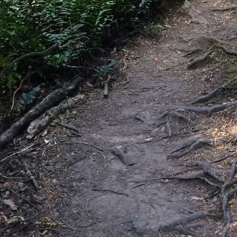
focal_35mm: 71
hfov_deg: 23.4
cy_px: -58
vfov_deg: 22.2
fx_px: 550
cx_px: 230
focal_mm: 4.15
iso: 64
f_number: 2.2
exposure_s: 1/33
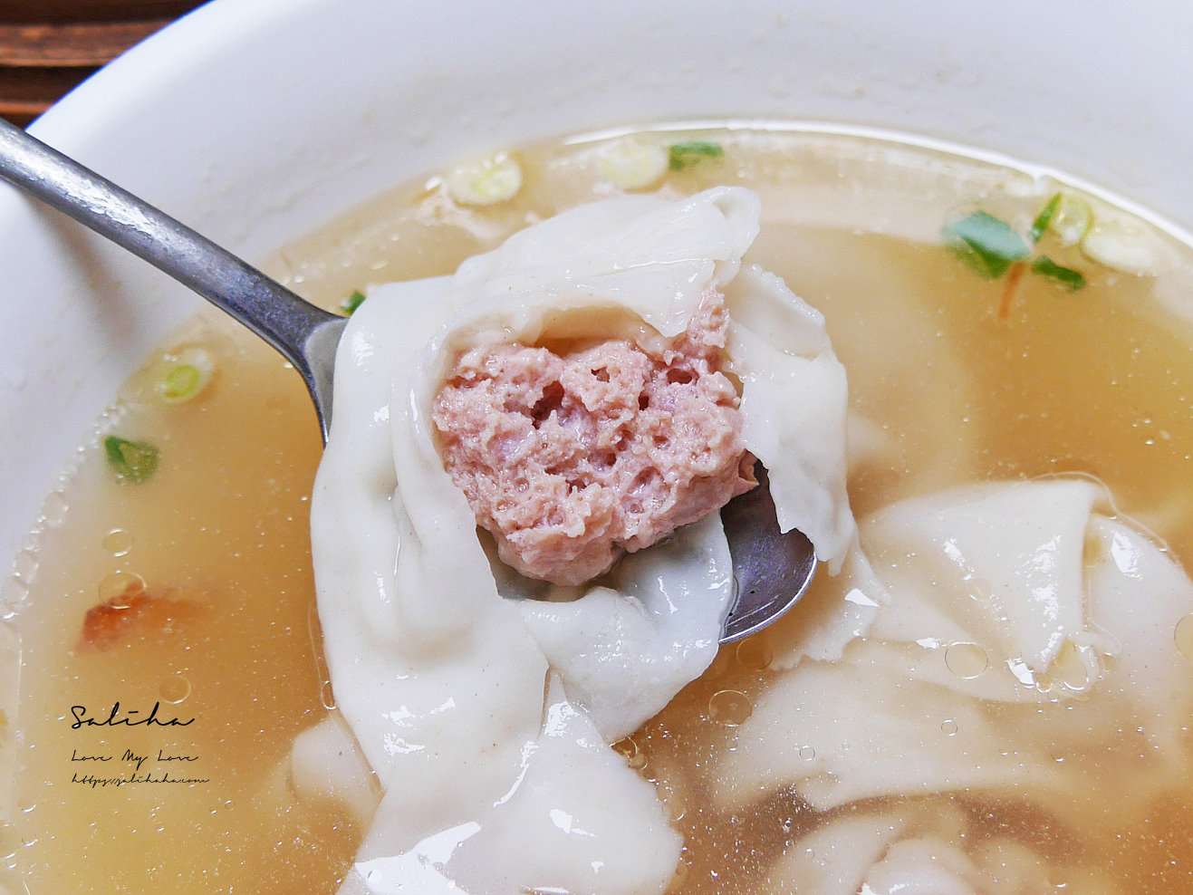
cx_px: 596
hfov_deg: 34.3
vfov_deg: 26.1
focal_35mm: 56
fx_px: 1930
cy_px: 448
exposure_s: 1/125
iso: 200
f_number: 3.5
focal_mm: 14
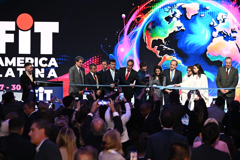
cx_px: 120
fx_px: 700
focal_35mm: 105
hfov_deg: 19.5
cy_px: 80
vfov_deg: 13.0
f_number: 4.5
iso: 4000
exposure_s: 1/250
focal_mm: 105
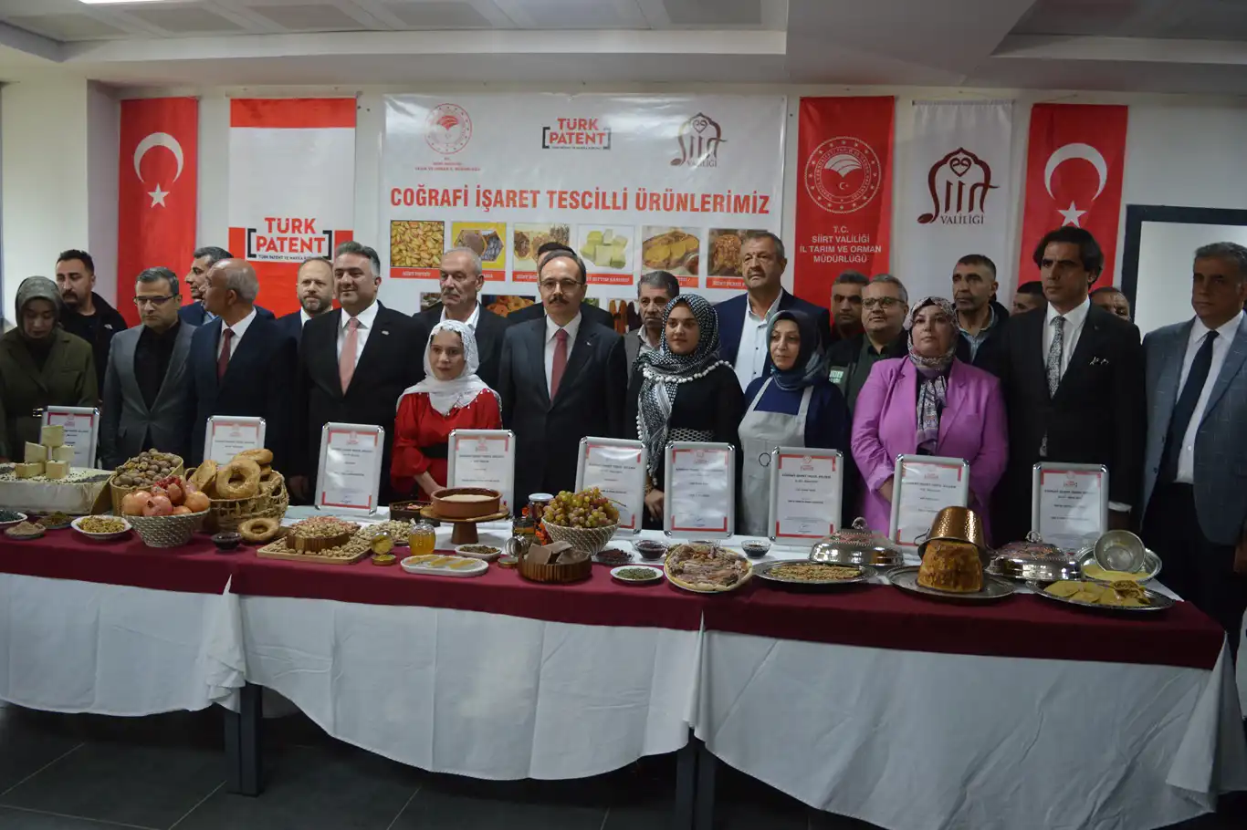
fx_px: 935
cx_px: 624
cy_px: 415
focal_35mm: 27
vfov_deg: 47.9
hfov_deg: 67.4
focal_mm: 18
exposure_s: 1/60
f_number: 4
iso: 400
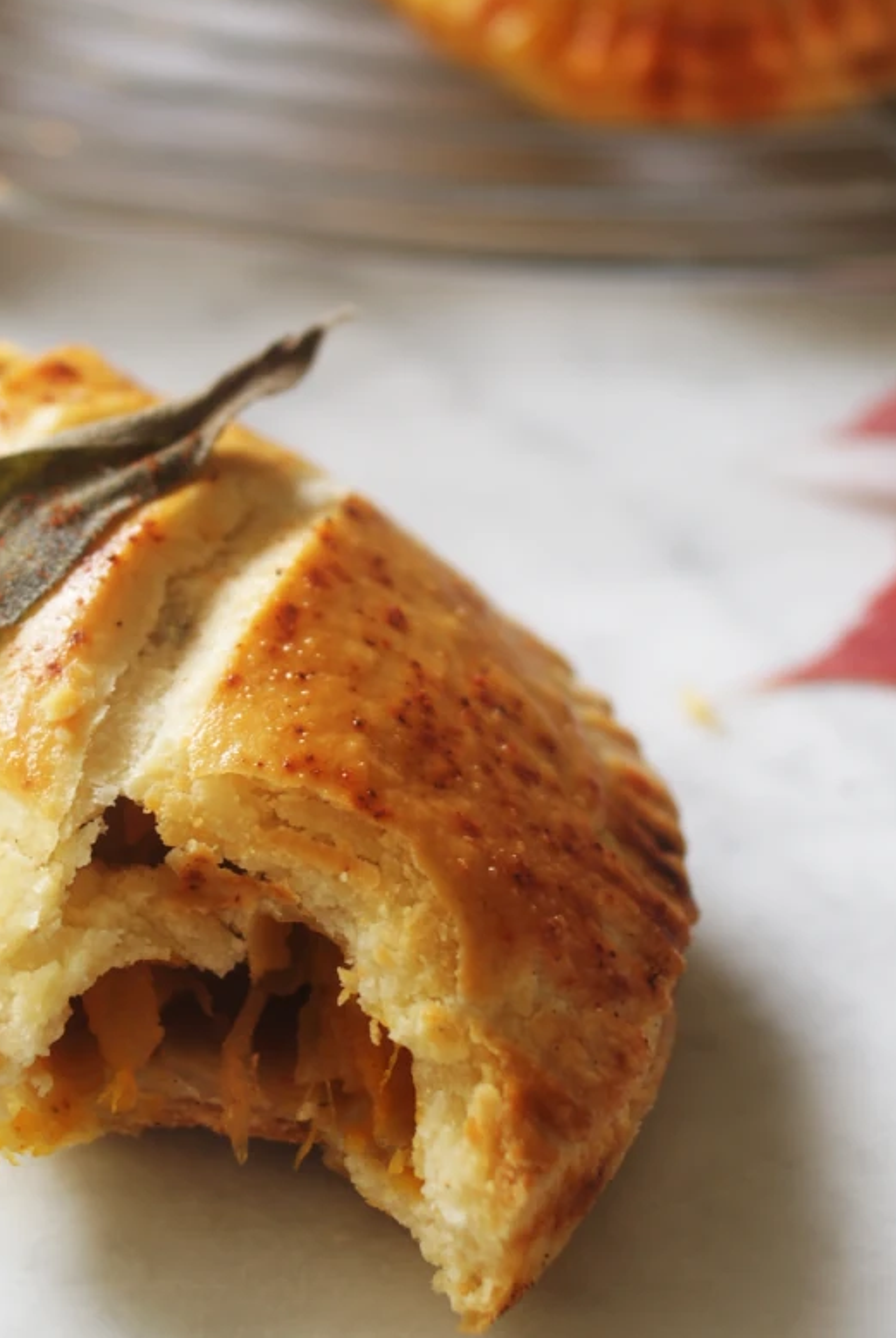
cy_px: 605
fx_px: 3014
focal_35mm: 81
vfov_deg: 25.0
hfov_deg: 16.8
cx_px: 217
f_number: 4
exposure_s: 1/25
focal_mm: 28
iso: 100
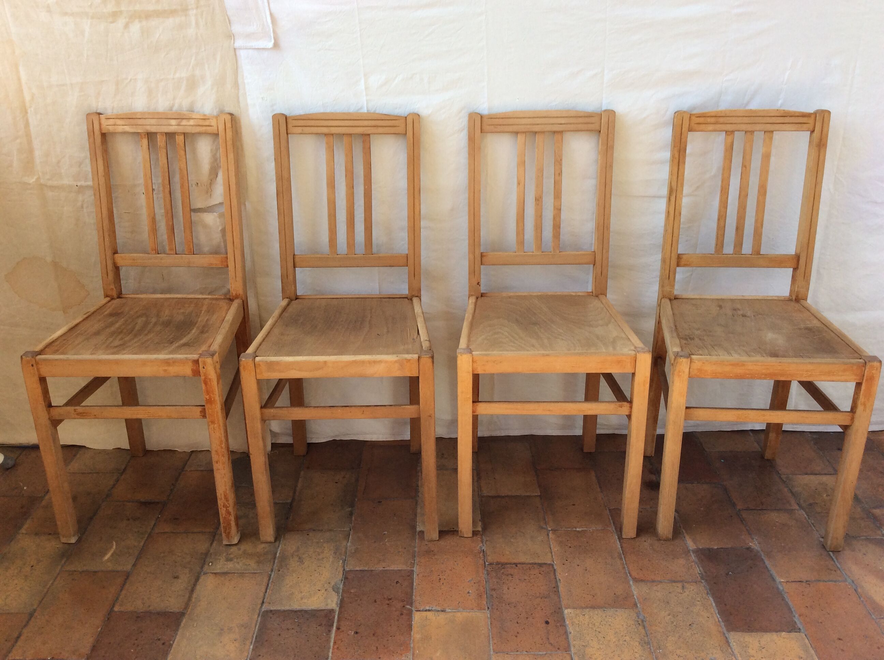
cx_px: 442
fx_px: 816
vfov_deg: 44.1
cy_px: 330
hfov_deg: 56.9
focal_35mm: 32
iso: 32
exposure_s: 1/161
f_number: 2.4
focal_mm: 3.3
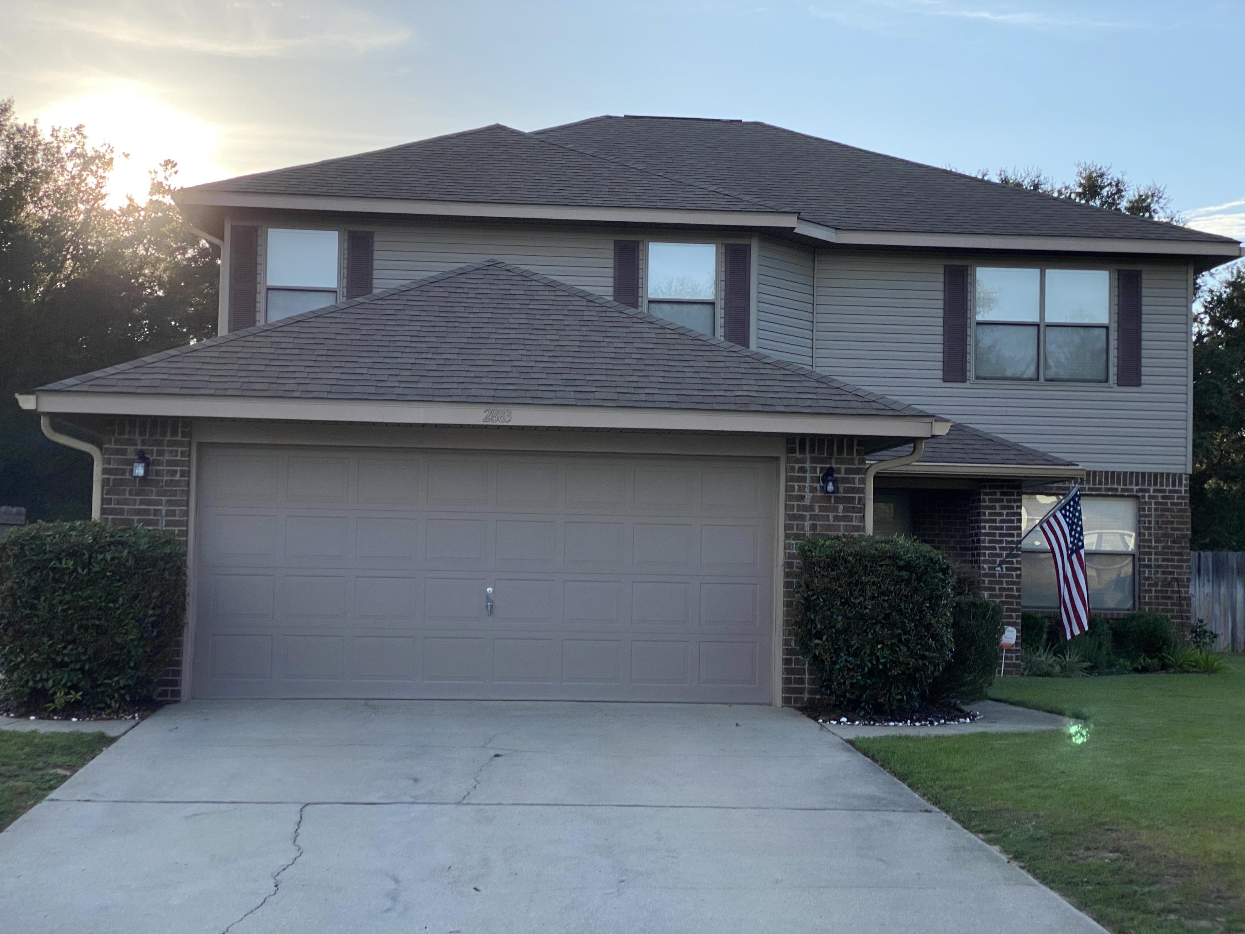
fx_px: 1870
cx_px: 622
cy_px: 467
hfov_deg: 36.8
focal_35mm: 52
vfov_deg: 28.0
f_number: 2
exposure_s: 1/1546
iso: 20
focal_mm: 6
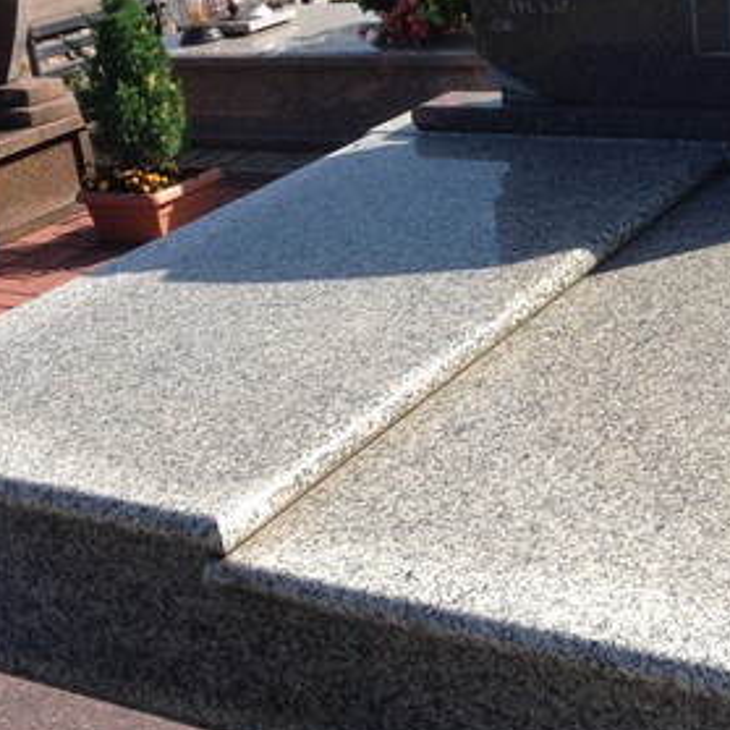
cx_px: 471
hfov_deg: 25.6
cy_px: 222
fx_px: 1599
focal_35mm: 67
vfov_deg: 25.5
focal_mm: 4.12
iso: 50
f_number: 2.4
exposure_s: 1/1205
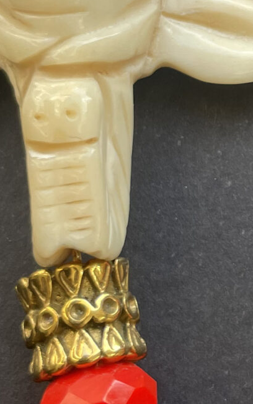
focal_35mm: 108
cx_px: 381
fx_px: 1192
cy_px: 85
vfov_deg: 19.1
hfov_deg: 11.6
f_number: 1.6
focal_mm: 4.2
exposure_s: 1/121
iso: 50
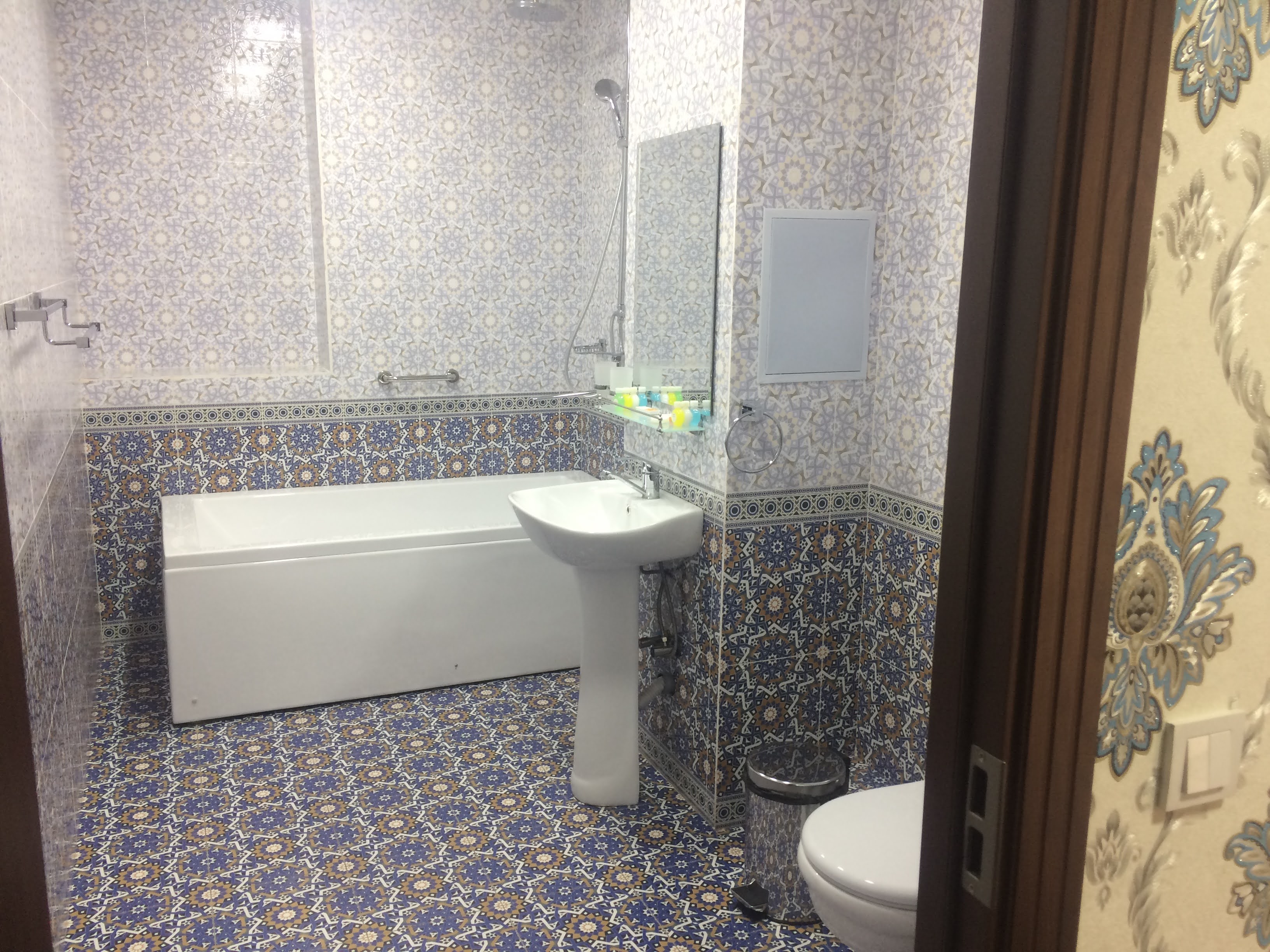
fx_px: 1064
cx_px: 635
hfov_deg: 61.7
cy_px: 476
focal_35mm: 29
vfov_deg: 48.2
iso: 32
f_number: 2.2
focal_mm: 4.15
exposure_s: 1/33
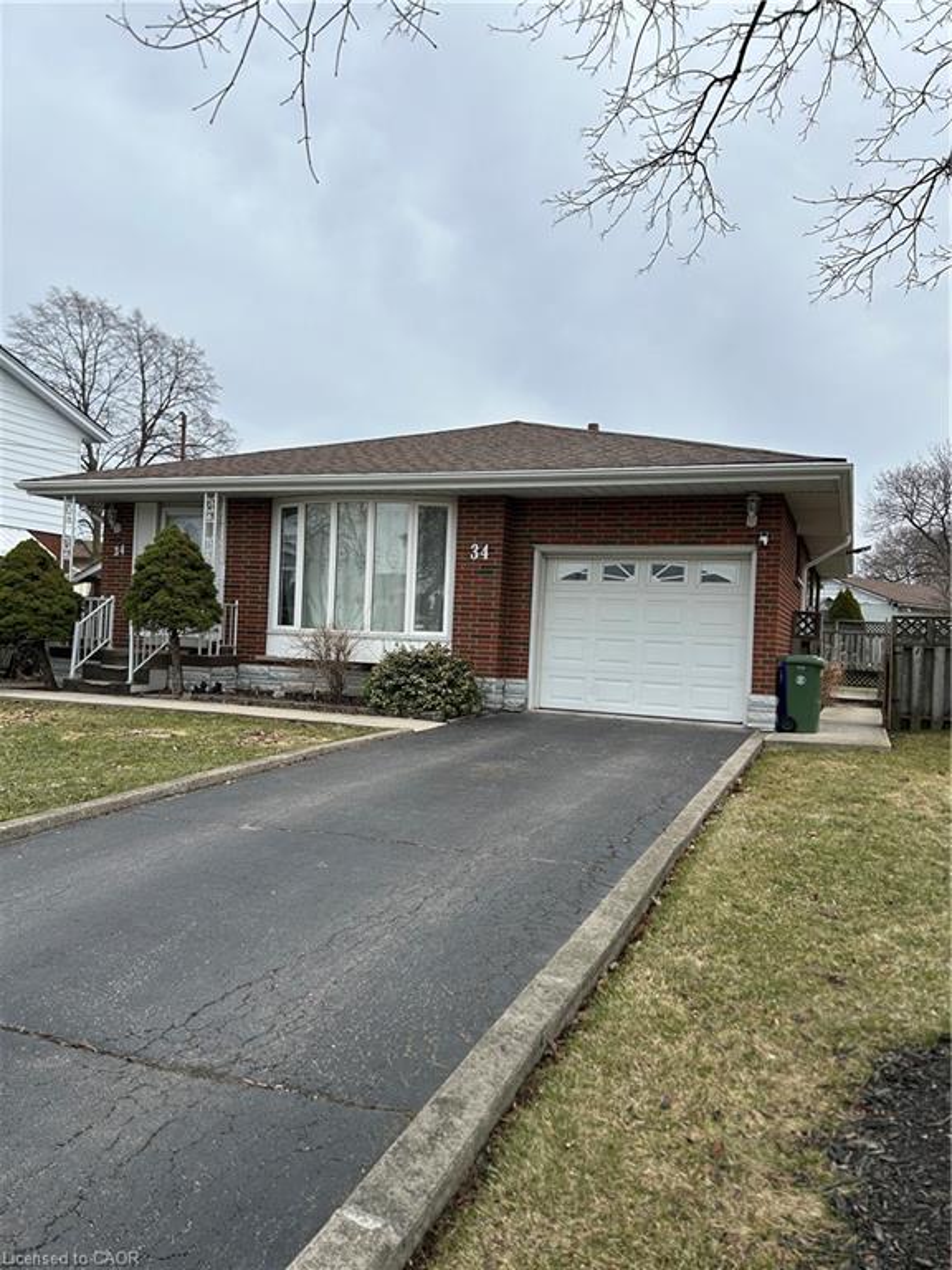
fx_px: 953
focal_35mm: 26
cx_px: 476
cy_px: 635
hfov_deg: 53.1
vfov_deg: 67.3
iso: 50
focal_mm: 5.7
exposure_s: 1/4444
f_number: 1.5
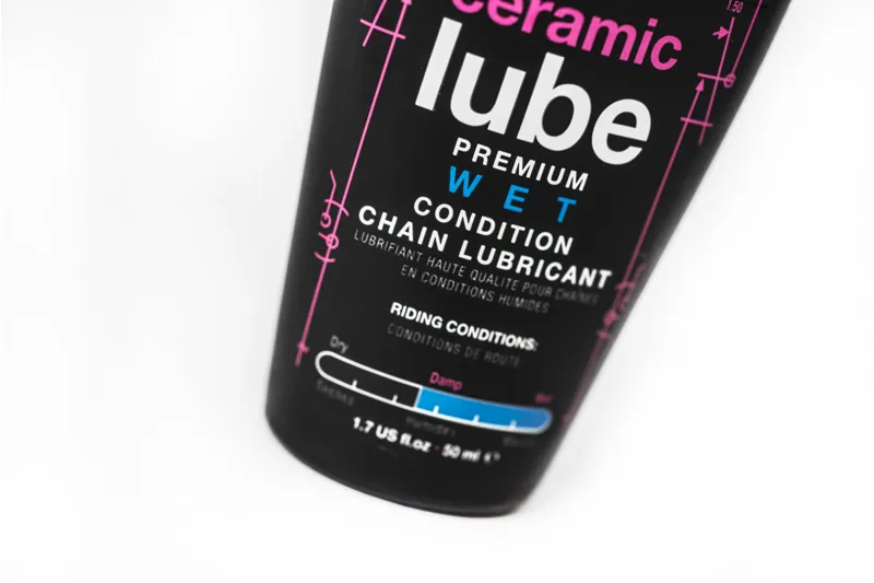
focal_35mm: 60
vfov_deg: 22.6
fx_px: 1456
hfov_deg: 33.4
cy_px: 292
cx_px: 437
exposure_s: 1/125
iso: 100
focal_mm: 60
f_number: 7.1
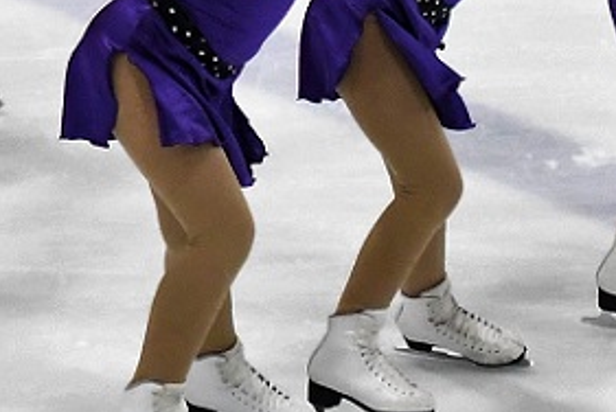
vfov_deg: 2.3
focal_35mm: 587
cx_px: -443
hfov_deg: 3.5
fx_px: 10060
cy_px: -93
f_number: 2.8
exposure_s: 1/1000
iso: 4500
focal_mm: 85
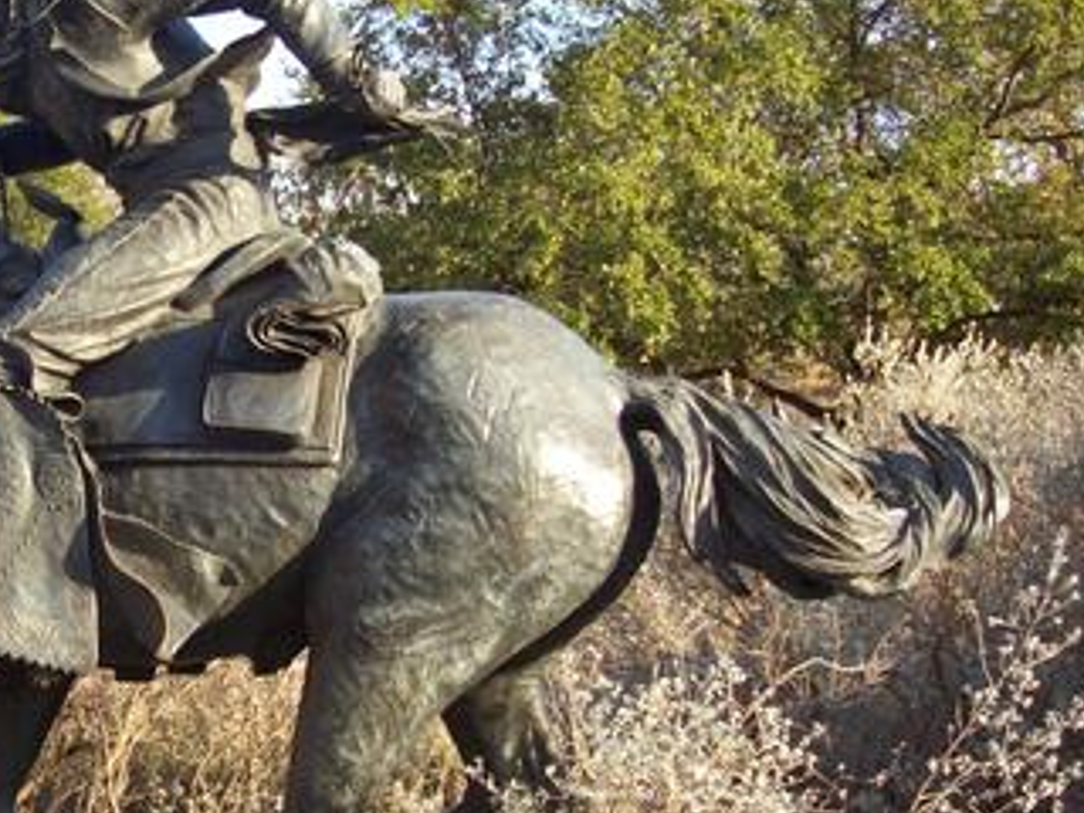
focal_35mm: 72
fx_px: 2255
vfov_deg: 20.4
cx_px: 224
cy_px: 410
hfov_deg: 26.6
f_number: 2.7
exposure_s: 1/299
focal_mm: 6
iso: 80
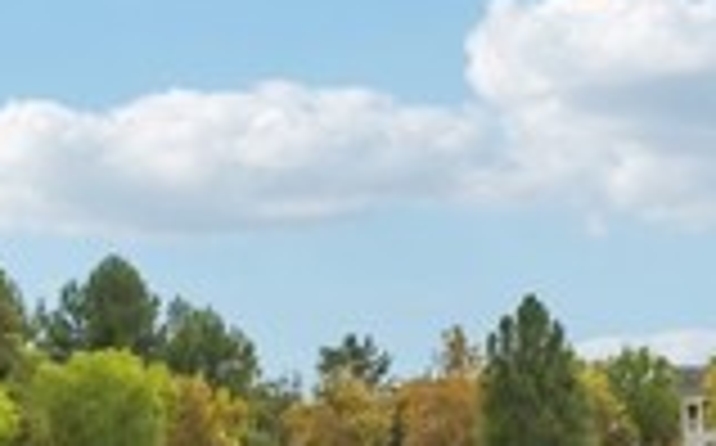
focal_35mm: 74
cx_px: 392
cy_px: 478
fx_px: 1442
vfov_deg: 17.1
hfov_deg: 27.9
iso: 400
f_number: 7.1
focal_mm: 11.7
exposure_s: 1/1600
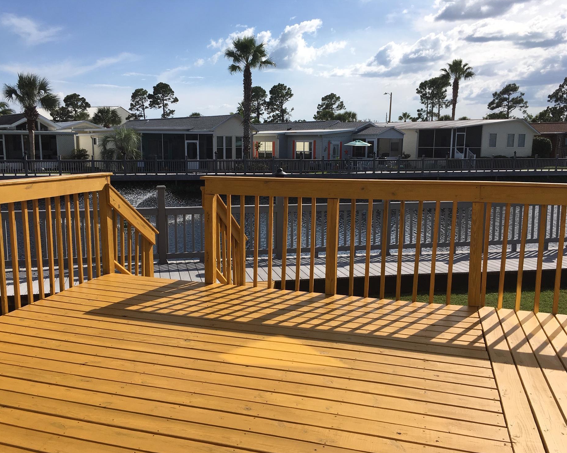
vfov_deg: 47.1
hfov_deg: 57.1
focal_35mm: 31
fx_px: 520
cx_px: 264
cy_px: 229
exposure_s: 1/2747
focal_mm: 4.15
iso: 25
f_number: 2.2
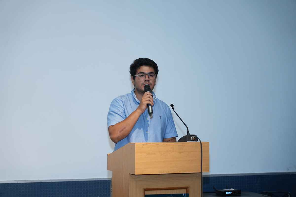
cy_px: 98
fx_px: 699
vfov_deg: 16.1
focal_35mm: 85
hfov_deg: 23.9
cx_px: 148
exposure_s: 1/160
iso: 2000
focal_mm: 85
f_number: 4
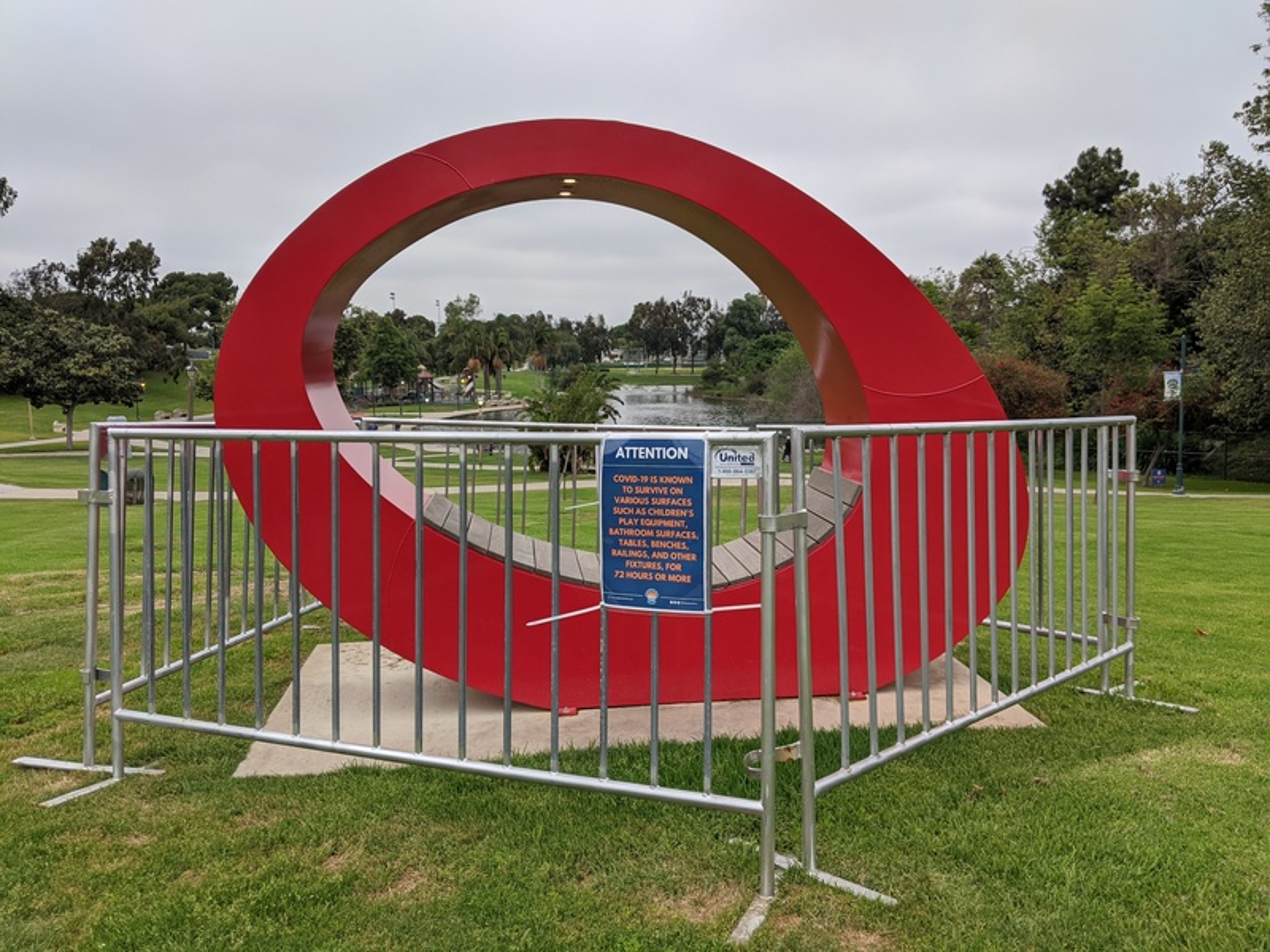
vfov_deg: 51.4
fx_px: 991
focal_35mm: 27
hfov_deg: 65.3
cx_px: 635
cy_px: 476
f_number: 1.8
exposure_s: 1/1949
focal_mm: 4.44
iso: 78
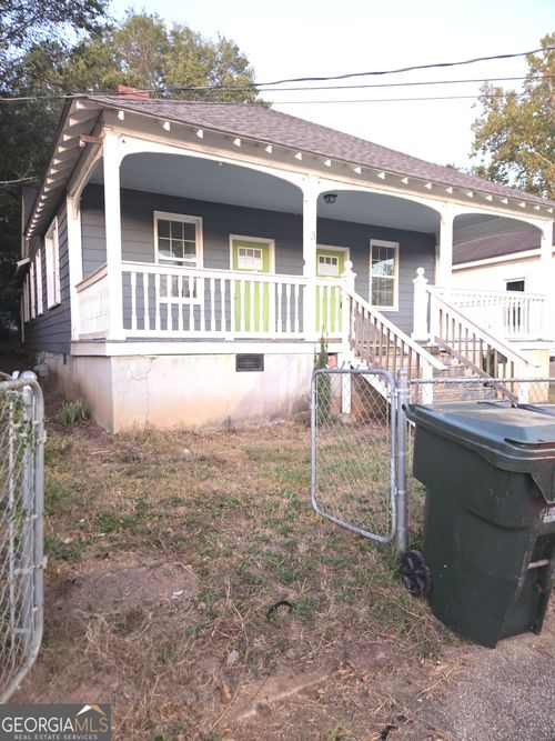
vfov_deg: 73.9
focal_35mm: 23
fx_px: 492
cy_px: 370
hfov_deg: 58.9
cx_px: 278
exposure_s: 1/8.56
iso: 1000
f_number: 1.8
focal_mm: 5.4
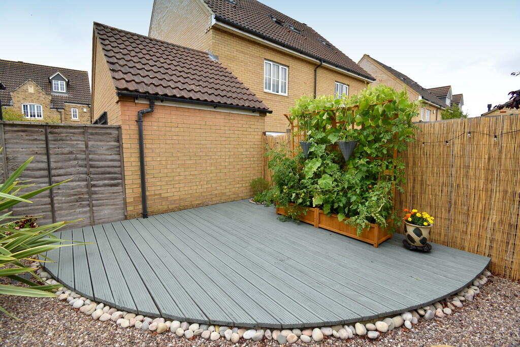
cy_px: 174
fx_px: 217
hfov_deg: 100.4
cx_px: 260
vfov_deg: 77.3
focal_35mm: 15
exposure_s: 1/250
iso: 140
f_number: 8
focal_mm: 10
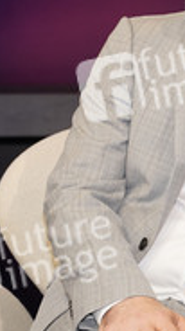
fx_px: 937
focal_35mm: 107
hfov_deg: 11.1
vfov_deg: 20.0
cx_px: 221
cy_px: 169
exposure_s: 1/160
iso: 2000
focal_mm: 47
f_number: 5.6
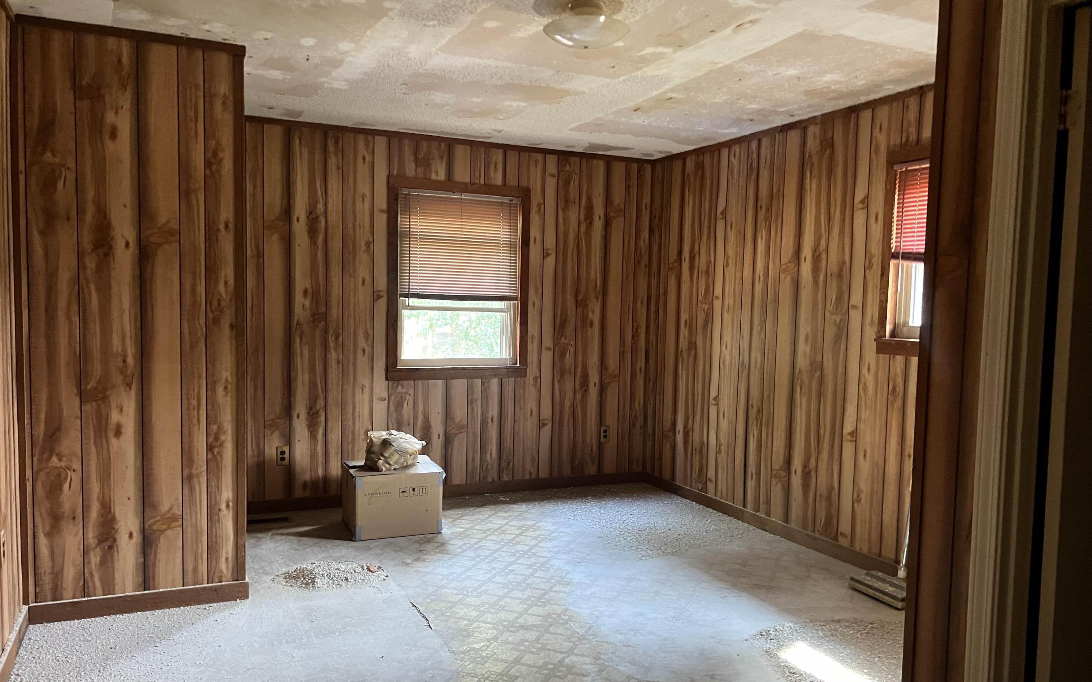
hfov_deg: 66.5
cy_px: 375
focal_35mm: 28
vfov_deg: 44.5
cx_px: 541
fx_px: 833
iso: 500
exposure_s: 1/60
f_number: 1.5
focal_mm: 5.7
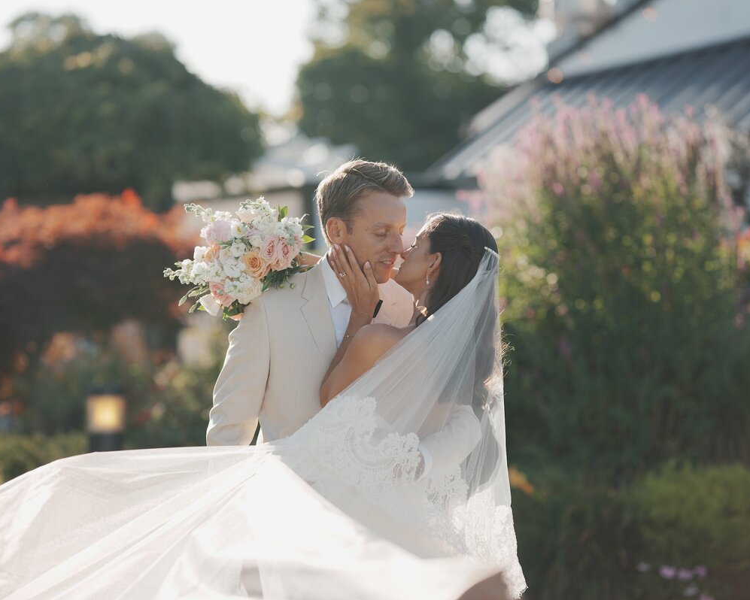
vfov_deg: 16.0
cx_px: 361
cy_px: 300
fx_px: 2131
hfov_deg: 20.0
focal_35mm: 96
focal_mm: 85
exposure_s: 1/2500
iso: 100
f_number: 1.8
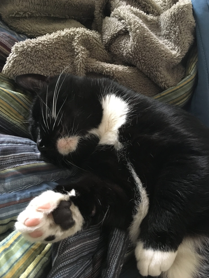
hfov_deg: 46.8
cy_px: 140
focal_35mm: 30
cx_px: 104
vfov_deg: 60.0
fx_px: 242
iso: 250
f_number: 2.2
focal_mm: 4.15
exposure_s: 1/15
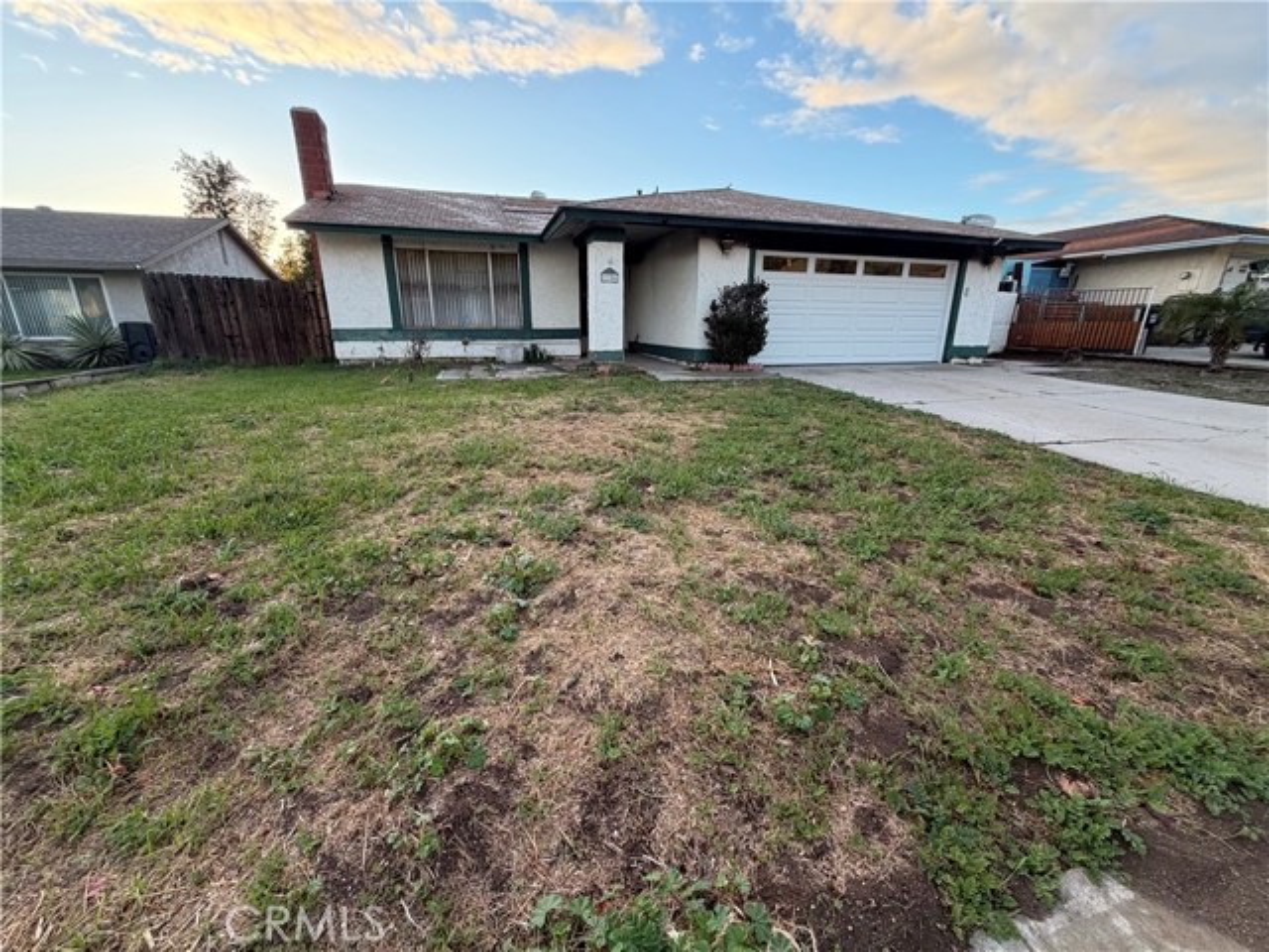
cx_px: 634
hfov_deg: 102.1
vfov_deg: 85.7
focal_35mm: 14
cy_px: 476
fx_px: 513
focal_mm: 2.22
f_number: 2.2
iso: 50
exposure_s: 1/140
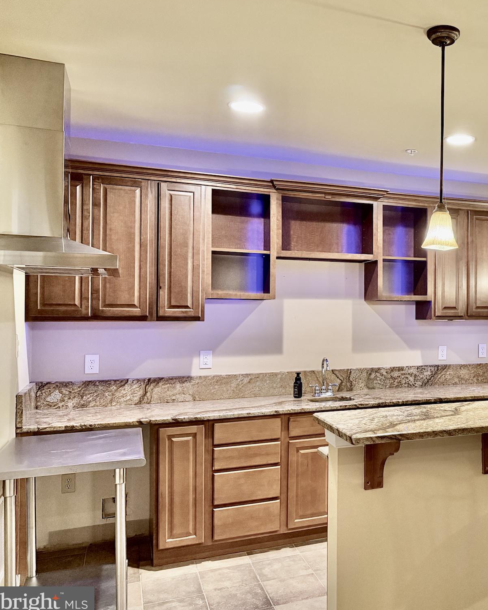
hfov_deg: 43.1
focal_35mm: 32
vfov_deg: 55.7
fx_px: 578
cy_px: 307
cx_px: 409
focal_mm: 6.76
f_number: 1.78
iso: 500
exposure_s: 1/60
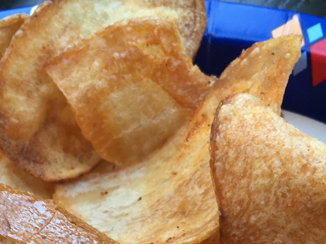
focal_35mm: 90
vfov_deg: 15.4
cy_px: 343
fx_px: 848
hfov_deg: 21.5
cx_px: 74
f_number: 2.2
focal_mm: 4.15
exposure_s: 1/60
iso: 32
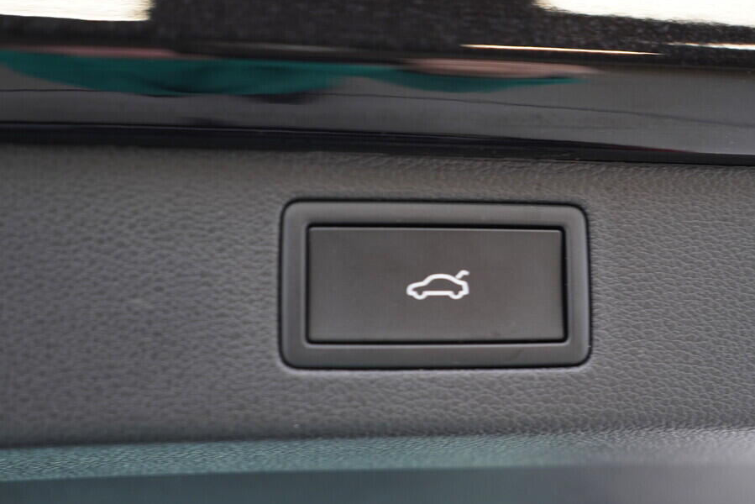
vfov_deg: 32.6
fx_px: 860
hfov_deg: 47.3
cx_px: 417
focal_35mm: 41
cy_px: 271
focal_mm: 24
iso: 320
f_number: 2.8
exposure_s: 1/40
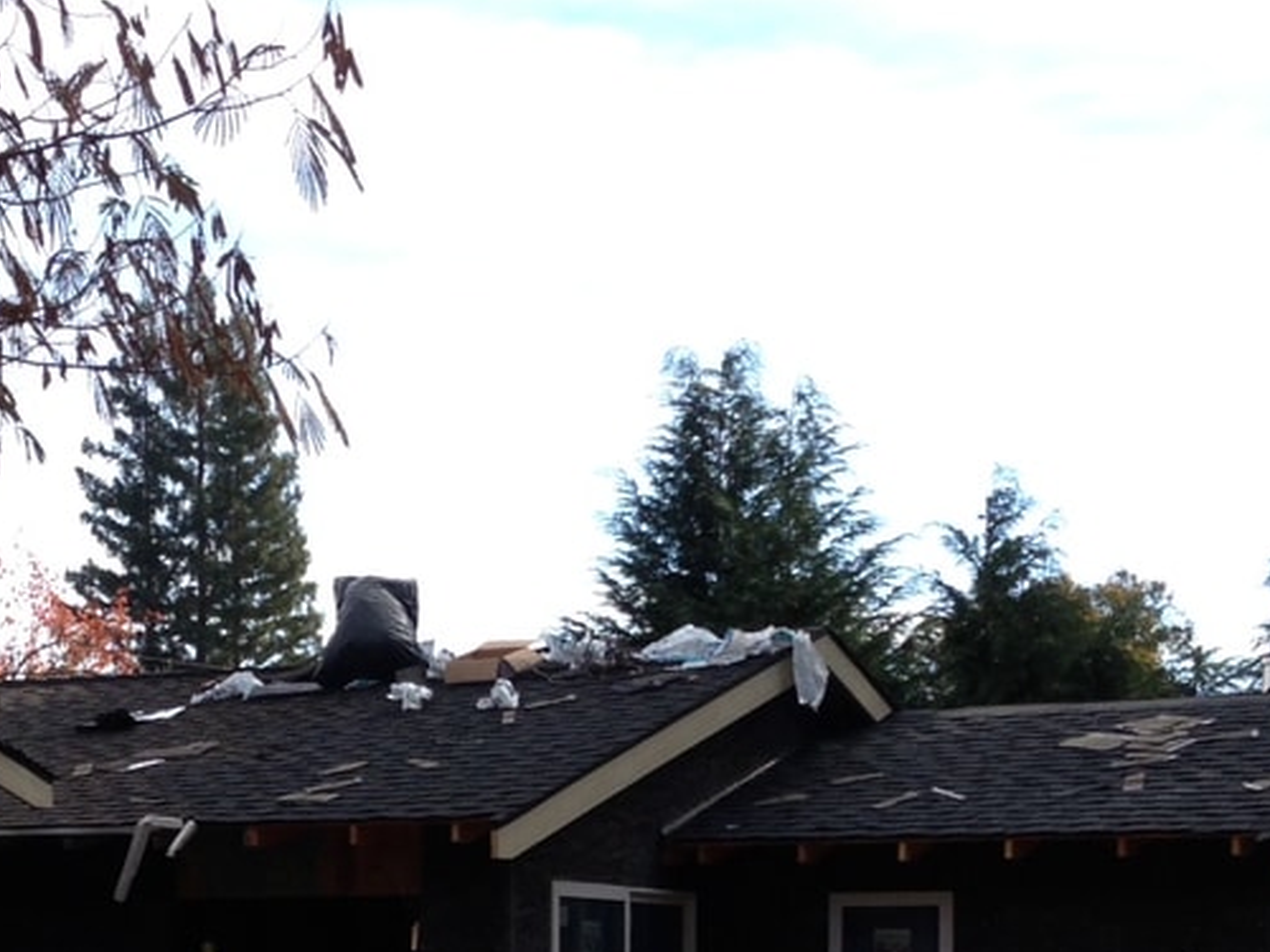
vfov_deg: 16.4
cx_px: 314
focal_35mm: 88
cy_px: 998
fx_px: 3229
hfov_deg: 22.0
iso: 50
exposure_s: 1/713
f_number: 2.4
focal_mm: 4.13
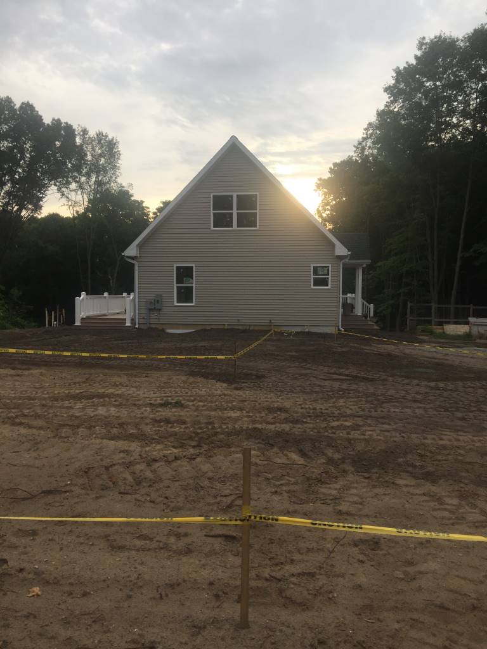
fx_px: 544
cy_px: 324
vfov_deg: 61.7
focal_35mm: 29
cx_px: 244
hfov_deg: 48.2
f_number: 2.2
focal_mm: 4.15
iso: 32
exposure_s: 1/465
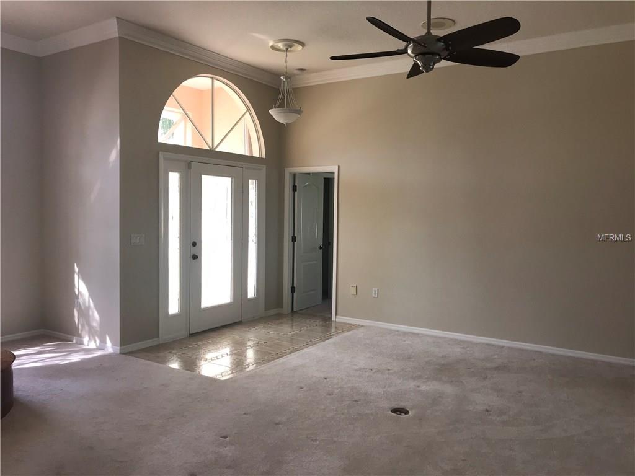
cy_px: 238
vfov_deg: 49.7
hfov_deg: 63.4
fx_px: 514
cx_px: 318
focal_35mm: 28
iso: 25
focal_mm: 3.99
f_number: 1.8
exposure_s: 1/40
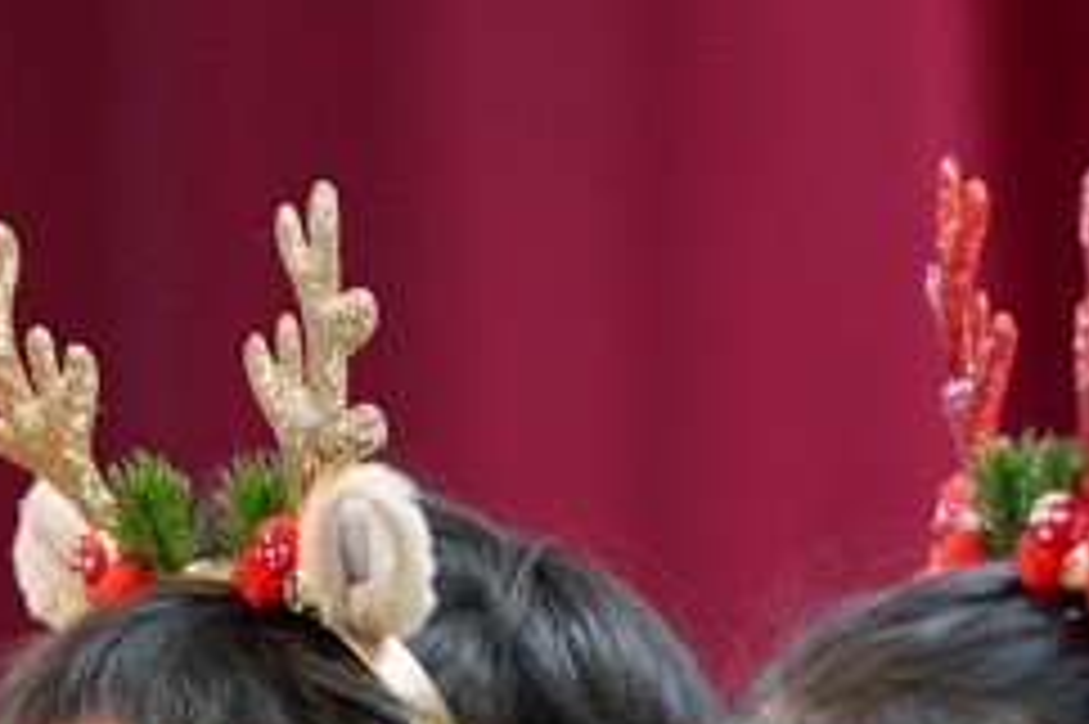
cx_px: 526
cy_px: 1129
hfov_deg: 2.8
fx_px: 22490
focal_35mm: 744
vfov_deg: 1.8
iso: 3200
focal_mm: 200
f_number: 4
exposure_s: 1/250
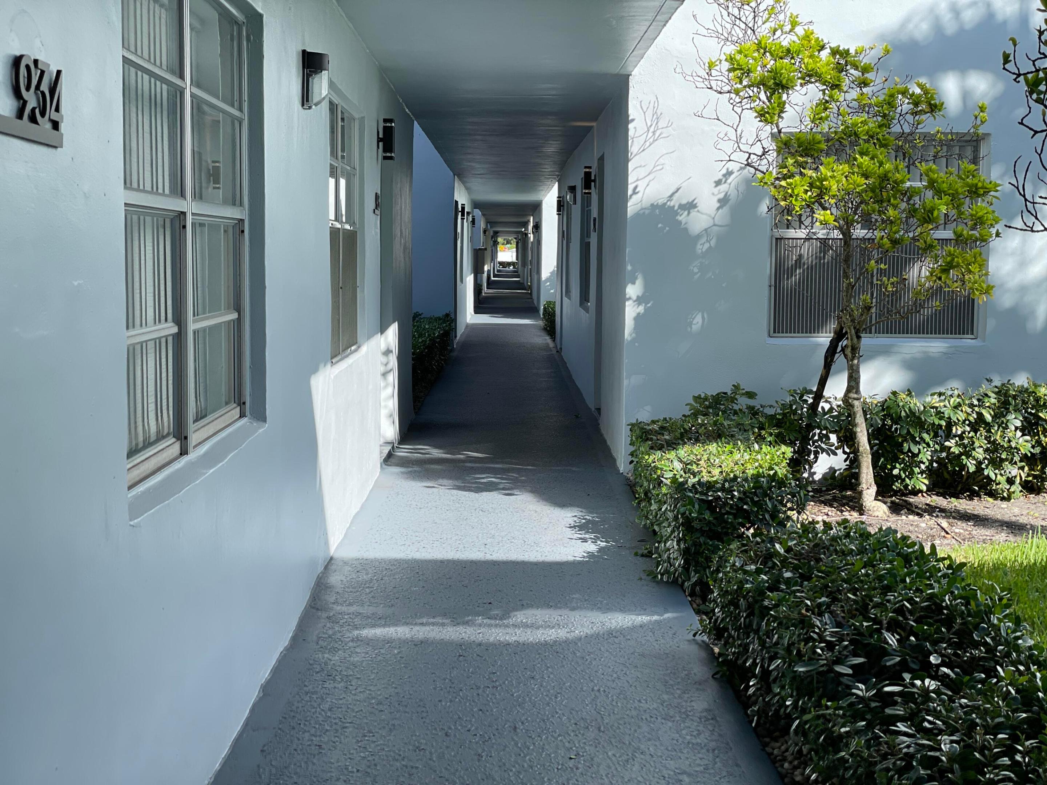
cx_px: 524
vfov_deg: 28.0
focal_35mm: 52
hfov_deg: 36.8
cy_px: 392
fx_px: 1573
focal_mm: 6
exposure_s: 1/685
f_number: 2
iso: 32
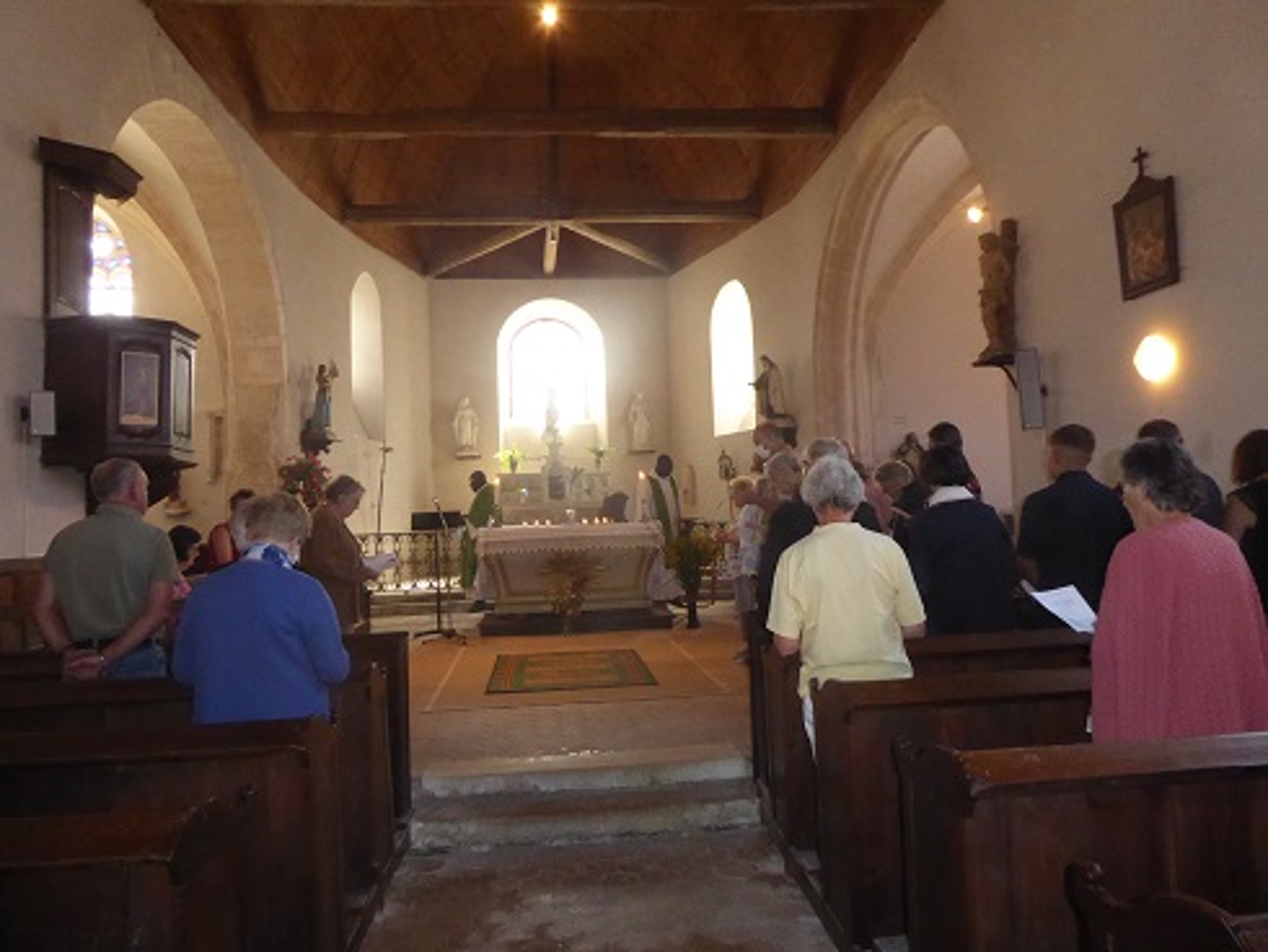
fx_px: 880
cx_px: 634
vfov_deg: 56.9
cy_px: 476
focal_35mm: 24
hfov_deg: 71.6
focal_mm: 4.3
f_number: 3.3
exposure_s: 1/60
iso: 800
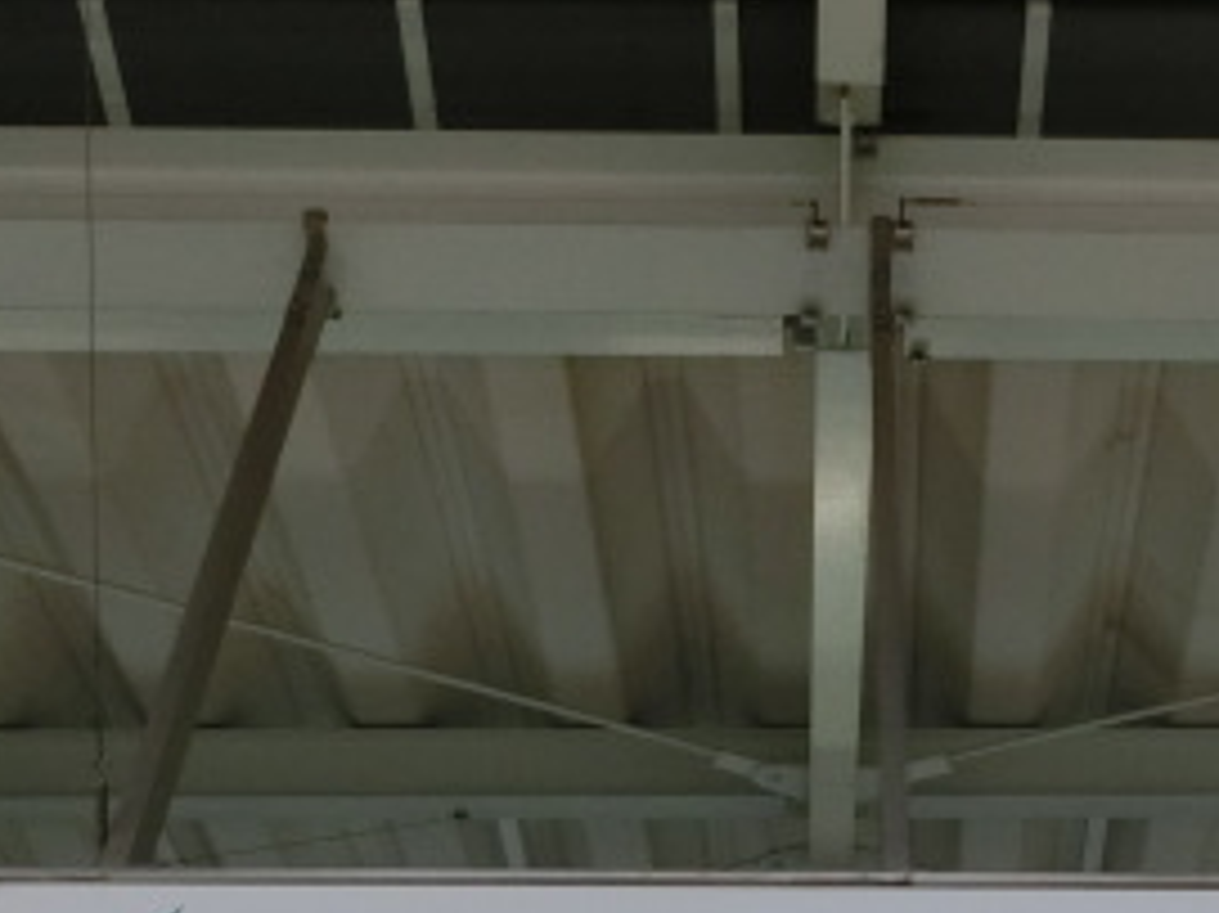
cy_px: 891
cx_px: 904
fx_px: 2077
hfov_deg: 32.1
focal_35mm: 59
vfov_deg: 23.8
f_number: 3.5
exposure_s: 1/125
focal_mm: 4.5
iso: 400
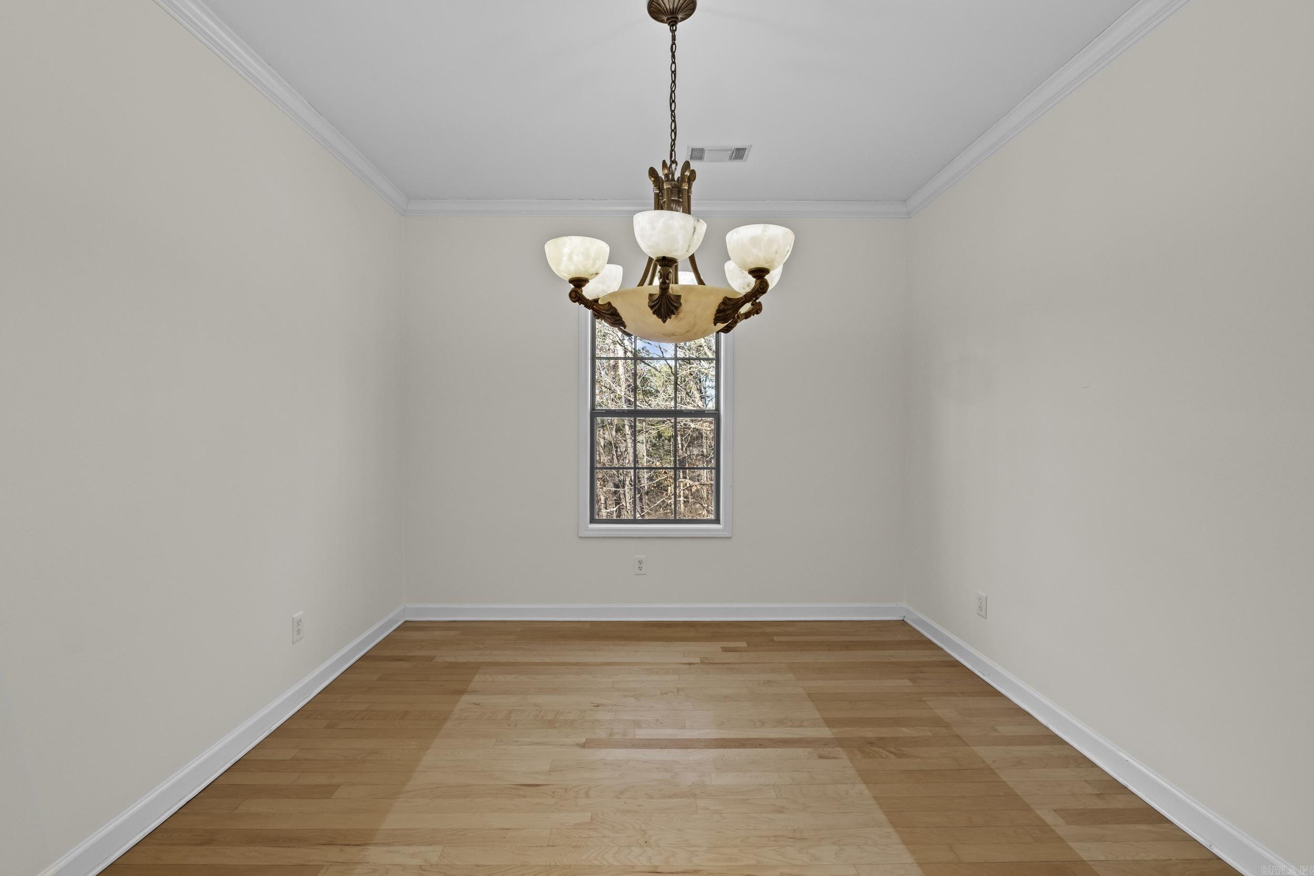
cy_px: 438
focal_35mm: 15
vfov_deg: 77.3
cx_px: 657
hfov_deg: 100.4
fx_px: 547
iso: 200
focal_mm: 10
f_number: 7.1
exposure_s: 1/3
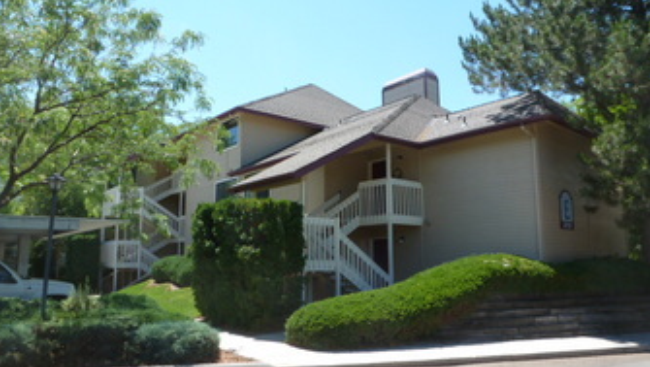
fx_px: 466
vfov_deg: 43.0
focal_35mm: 27
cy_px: 188
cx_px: 322
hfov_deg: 69.8
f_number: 4
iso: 100
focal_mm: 4.3
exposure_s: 1/250
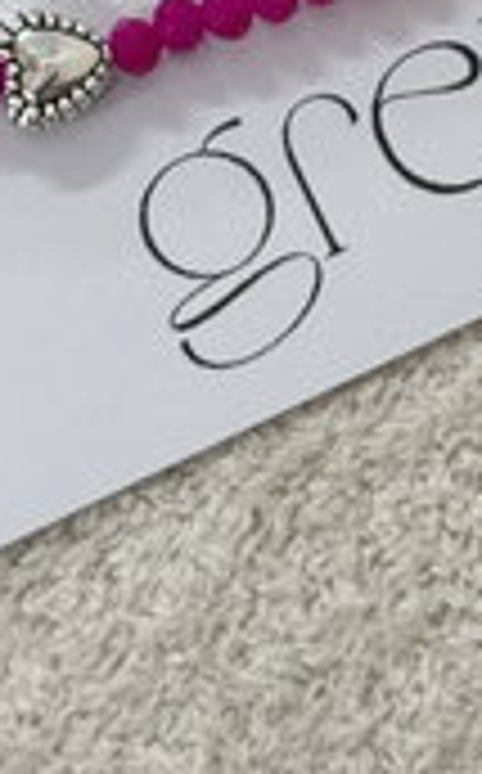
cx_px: 369
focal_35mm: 158
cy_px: -245
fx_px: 3332
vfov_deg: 12.8
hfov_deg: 8.3
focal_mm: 6.76
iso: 200
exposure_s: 1/50
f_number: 1.78
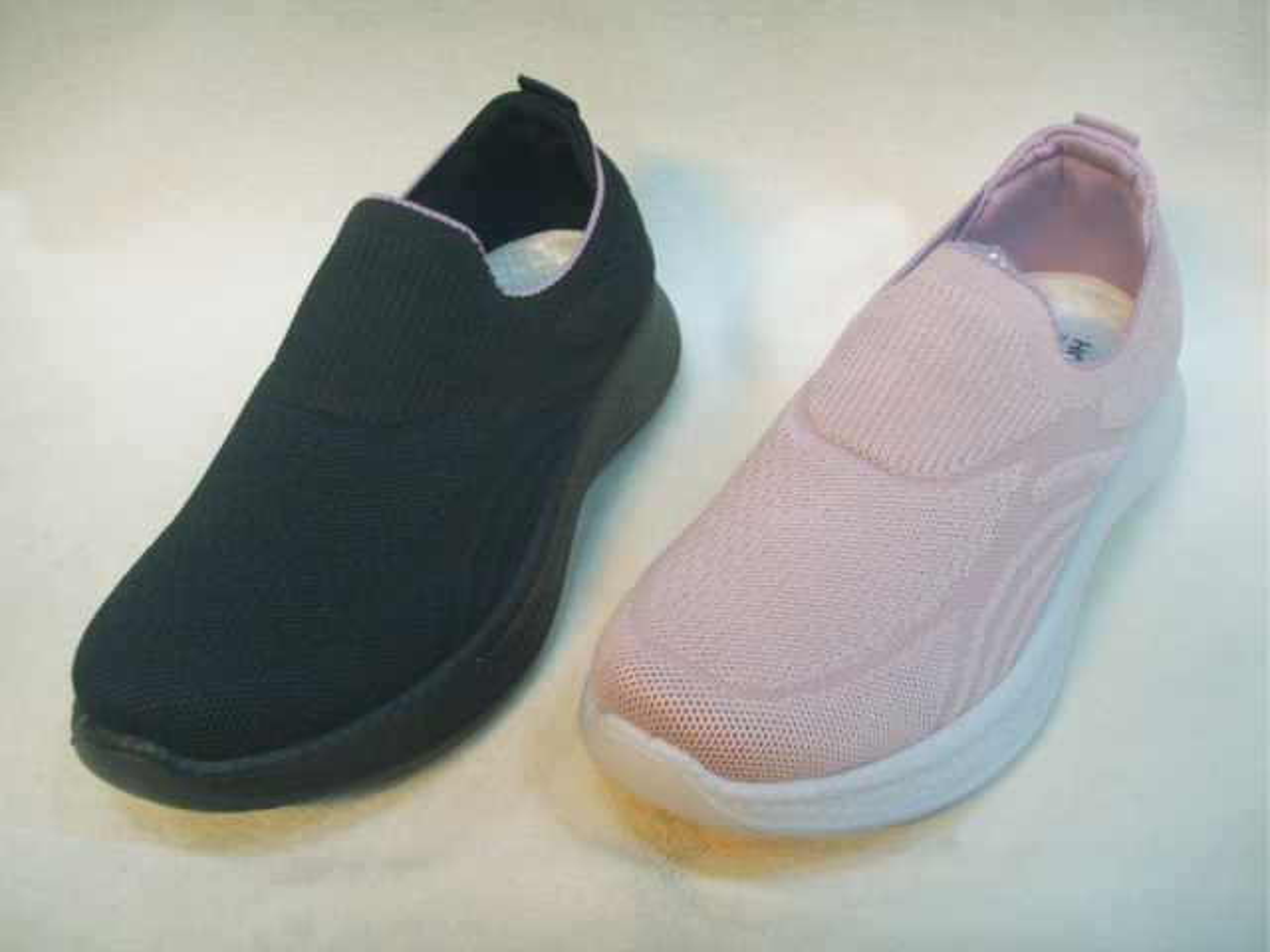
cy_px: 476
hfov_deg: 47.9
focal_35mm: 39
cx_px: 635
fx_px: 1431
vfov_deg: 36.8
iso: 63
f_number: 3.5
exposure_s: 1/3
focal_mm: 6.6
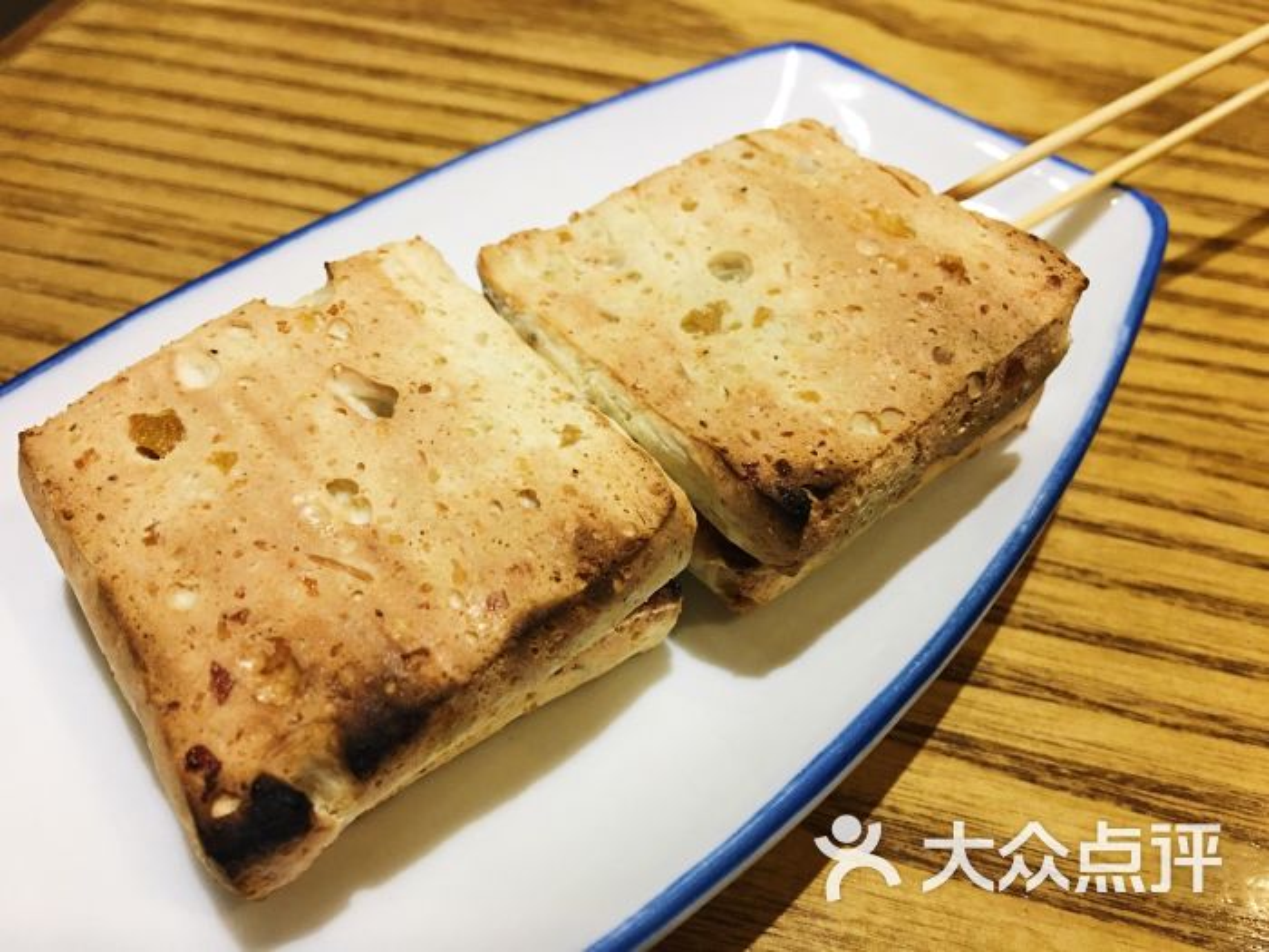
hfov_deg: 61.7
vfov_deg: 48.2
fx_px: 1063
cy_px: 476
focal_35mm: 29
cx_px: 634
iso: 100
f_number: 2.2
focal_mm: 4.15
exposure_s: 1/8
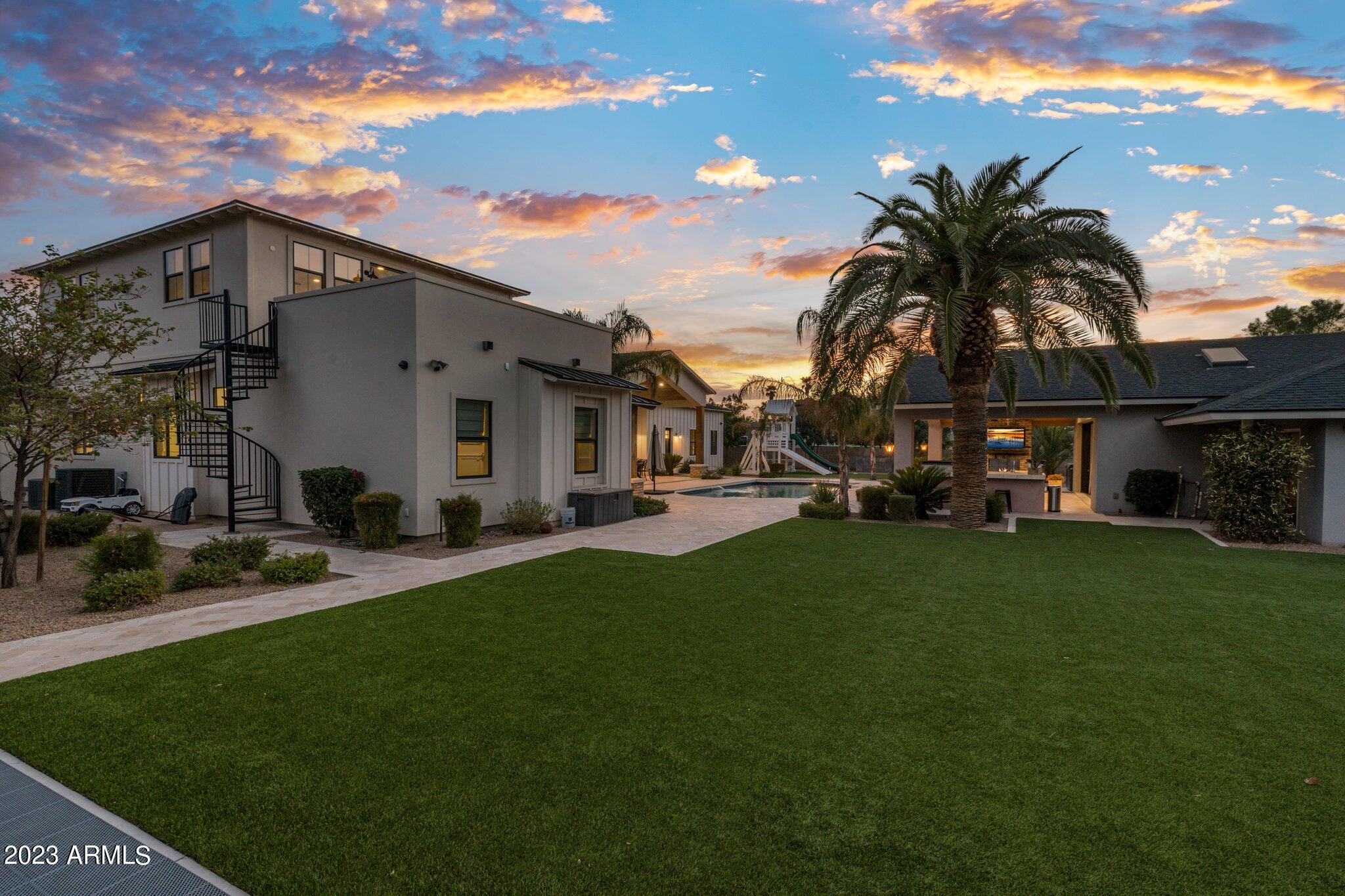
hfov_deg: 96.7
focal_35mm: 16
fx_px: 598
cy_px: 448
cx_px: 672
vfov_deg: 73.7
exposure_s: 1/6
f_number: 11
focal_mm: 16
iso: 400
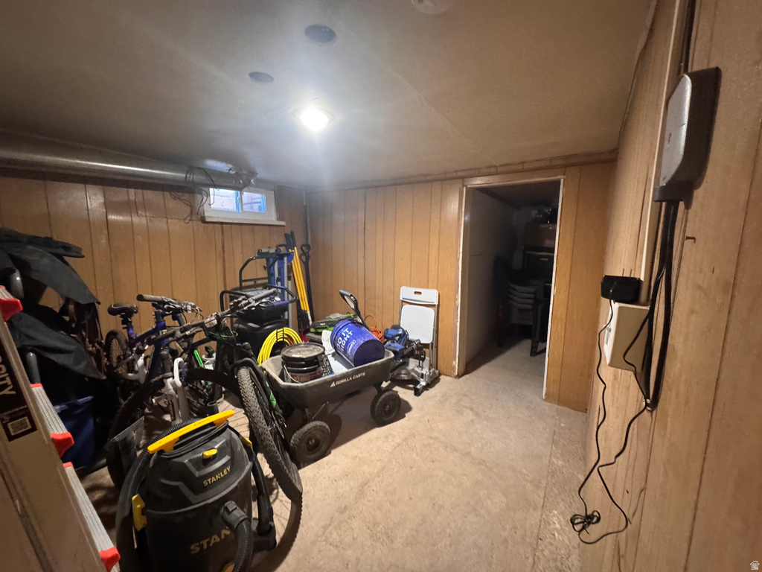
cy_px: 286
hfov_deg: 102.1
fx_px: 308
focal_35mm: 14
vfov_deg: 85.7
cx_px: 381
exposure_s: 1/40
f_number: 2.2
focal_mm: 2.22
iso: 1000
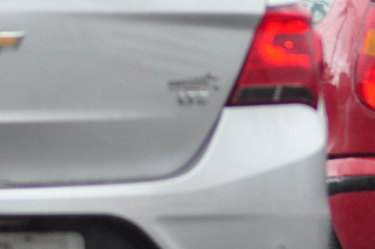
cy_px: -306
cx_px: 73
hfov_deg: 1.5
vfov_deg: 1.0
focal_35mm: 1396
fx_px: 14524
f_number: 8
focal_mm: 200
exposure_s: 1/320
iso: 400
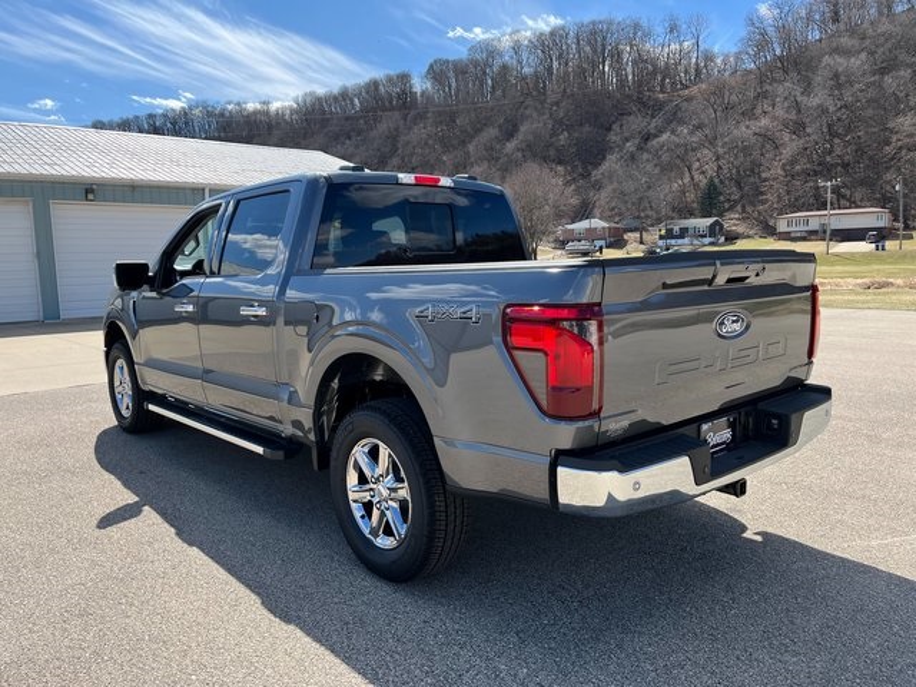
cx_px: 458
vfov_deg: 53.1
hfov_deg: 67.3
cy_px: 344
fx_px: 688
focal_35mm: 26
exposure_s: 1/1600
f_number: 1.6
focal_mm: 5.1
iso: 50
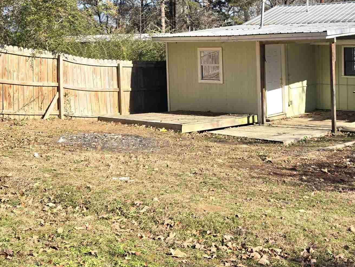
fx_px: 554
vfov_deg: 26.5
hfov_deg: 34.8
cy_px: 55
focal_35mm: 54
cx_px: 264
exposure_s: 1/756
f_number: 1.8
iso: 25
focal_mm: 5.4
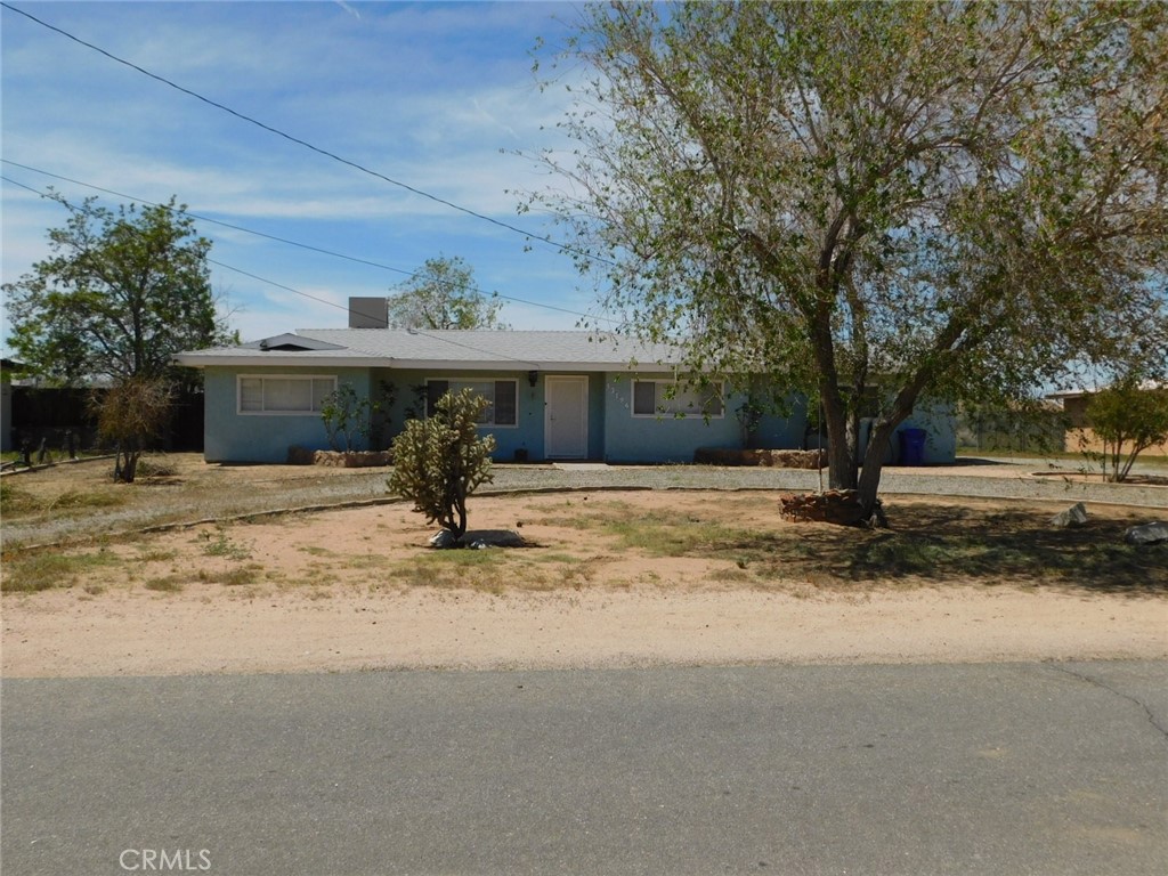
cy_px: 438
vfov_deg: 46.8
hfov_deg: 60.0
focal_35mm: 30
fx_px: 1012
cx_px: 584
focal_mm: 5.3
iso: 125
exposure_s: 1/800
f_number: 6.4
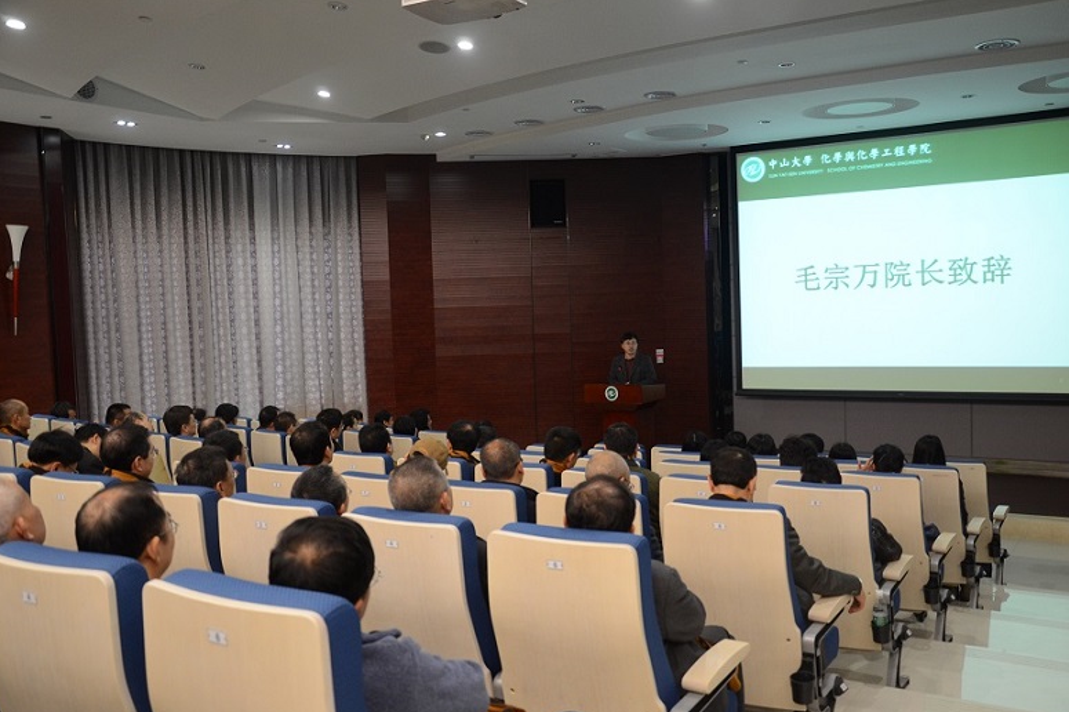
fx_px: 1009
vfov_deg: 38.9
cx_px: 541
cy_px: 357
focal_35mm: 34
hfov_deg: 55.8
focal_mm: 22
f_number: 3.8
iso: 1000
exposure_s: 1/30
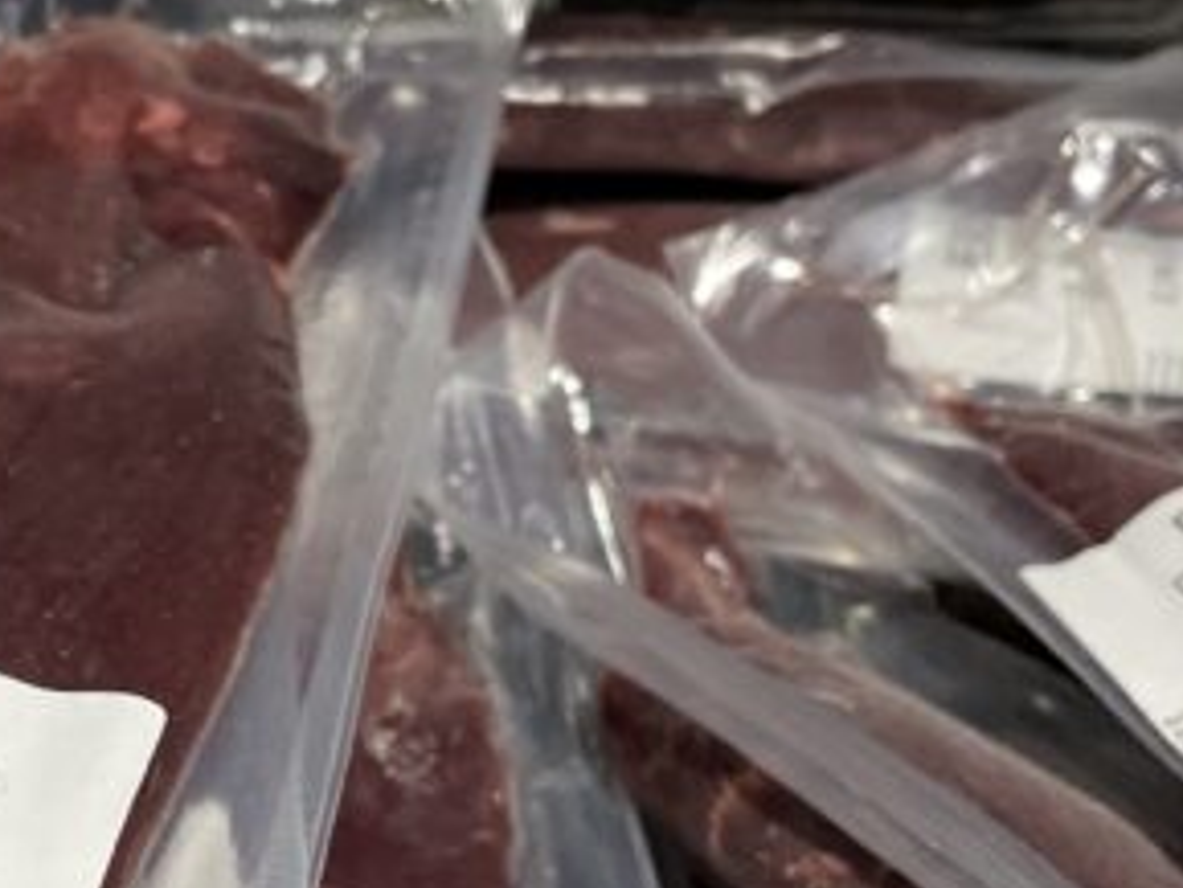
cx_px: 336
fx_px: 2359
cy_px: 716
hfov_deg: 27.9
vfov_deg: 21.1
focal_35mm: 69
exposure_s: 1/50
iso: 400
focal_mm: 4.2
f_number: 1.6
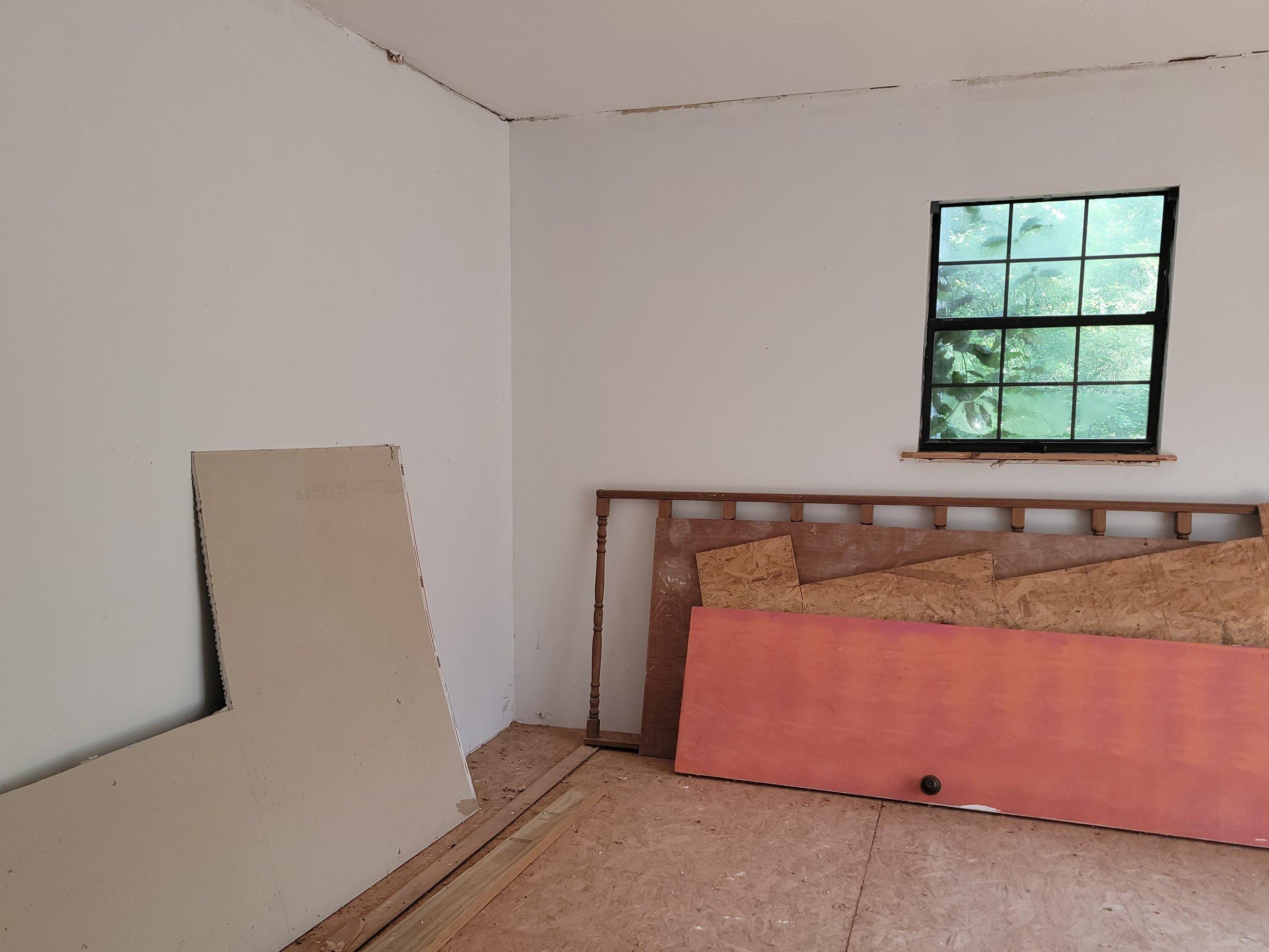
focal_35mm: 29
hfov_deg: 61.7
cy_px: 555
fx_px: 1063
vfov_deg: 48.0
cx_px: 633
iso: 40
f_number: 1.8
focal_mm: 6.7
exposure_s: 1/60
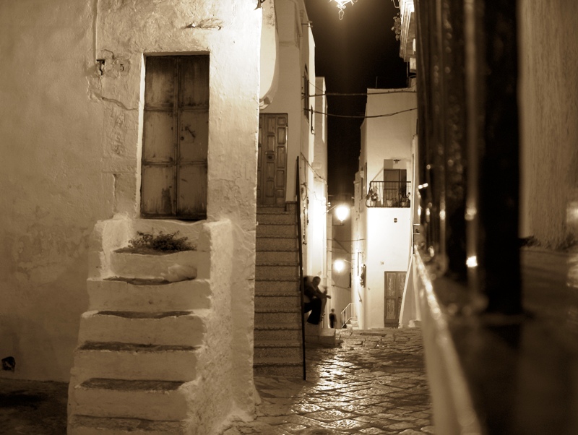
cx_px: 289
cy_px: 218
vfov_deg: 36.9
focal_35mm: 39
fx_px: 652
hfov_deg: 47.8
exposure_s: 1.81
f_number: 2.8
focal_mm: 8
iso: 100
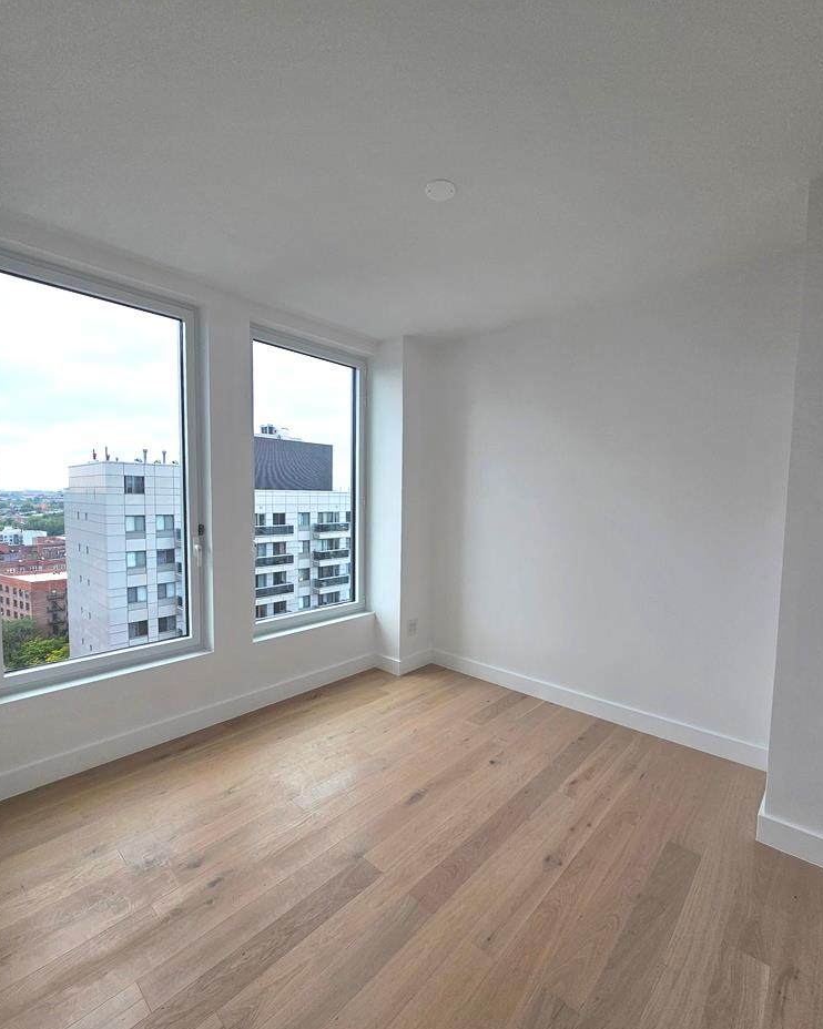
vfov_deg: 100.7
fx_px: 426
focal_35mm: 14
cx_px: 418
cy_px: 522
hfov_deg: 88.0
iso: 50
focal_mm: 2.2
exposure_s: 1/319
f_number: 2.2
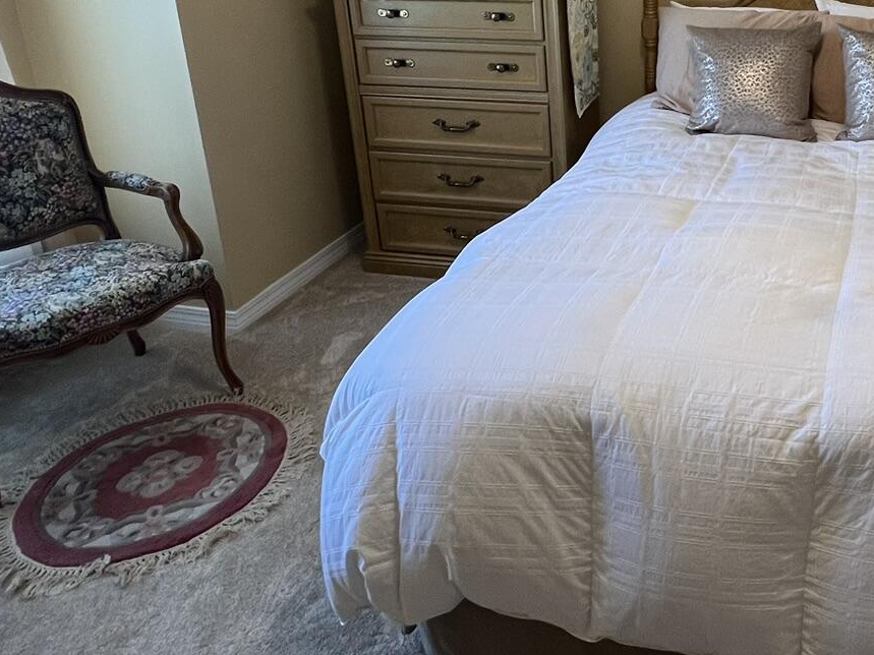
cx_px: 705
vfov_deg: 43.5
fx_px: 783
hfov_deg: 54.2
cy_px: 138
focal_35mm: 31
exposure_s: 1/60
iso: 200
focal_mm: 1.57
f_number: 1.8
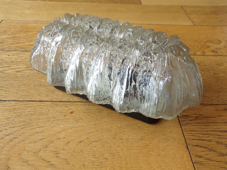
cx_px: 114
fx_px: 210
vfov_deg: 44.2
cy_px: 85
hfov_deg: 56.8
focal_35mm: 32
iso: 200
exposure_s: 1/17
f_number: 3.2
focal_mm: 5.8
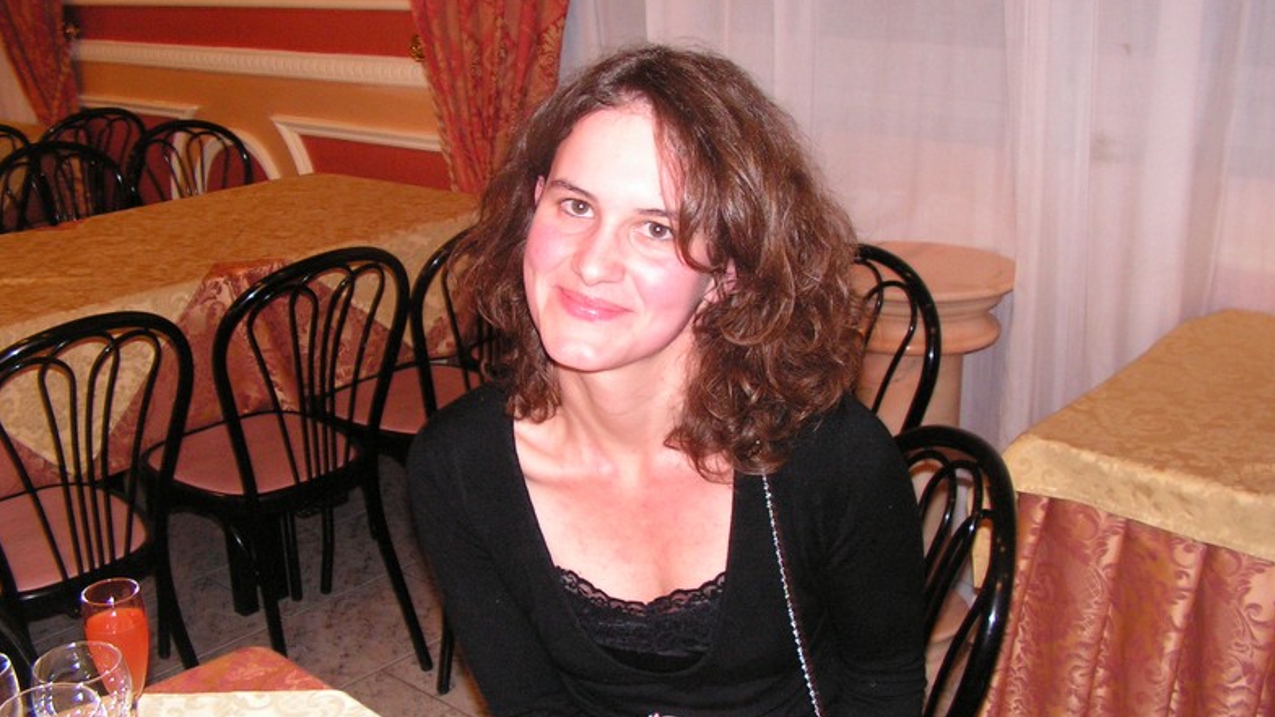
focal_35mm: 40
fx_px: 1352
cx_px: 638
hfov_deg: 50.5
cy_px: 376
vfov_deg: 29.7
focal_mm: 6
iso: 200
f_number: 3.2
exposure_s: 1/40
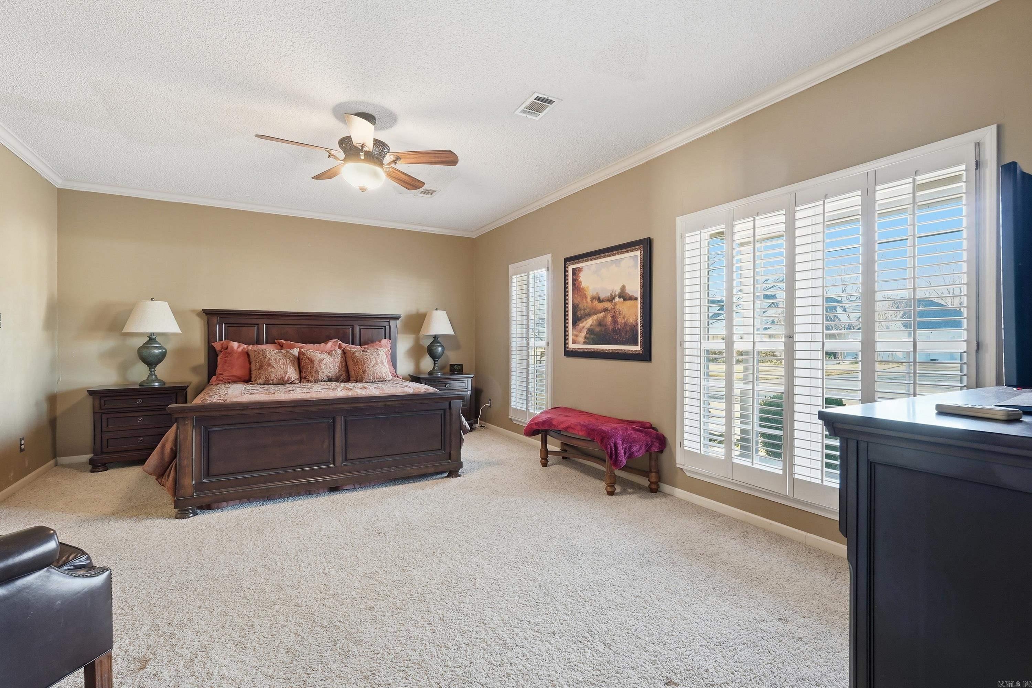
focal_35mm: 16
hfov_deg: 95.0
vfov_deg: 72.1
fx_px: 473
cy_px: 344
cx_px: 516
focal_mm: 16.5
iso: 250
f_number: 9
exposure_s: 1/13
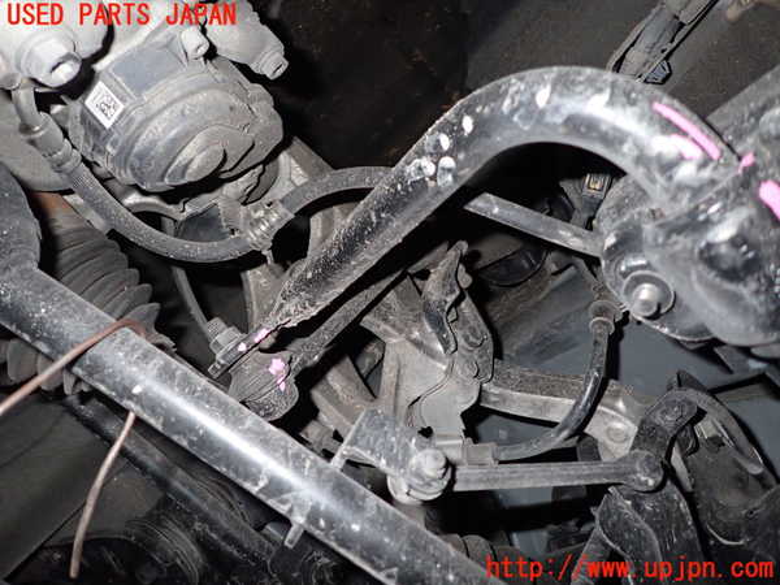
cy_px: 292
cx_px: 390
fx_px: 563
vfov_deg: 54.9
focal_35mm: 25
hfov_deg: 69.4
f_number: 5.6
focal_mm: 4.5
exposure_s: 1/30
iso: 400
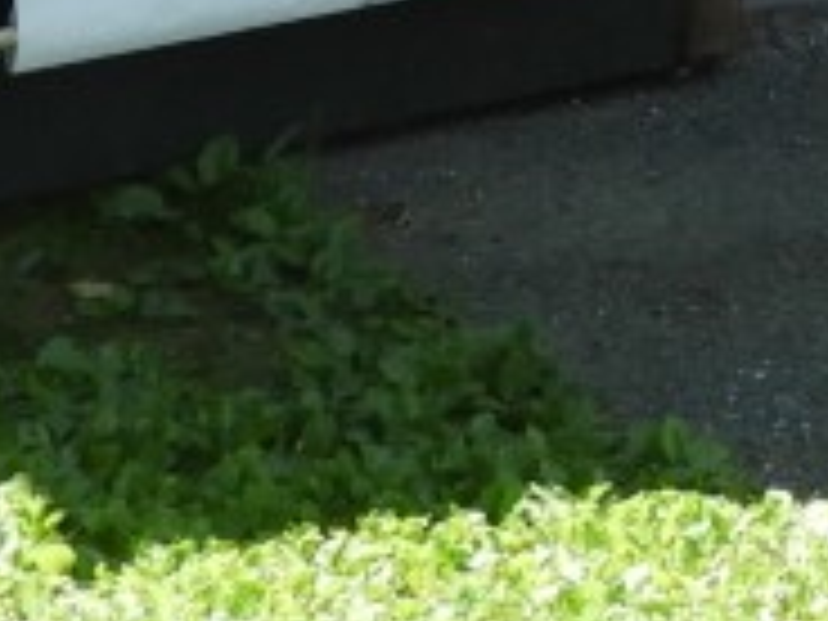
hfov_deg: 5.0
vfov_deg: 3.7
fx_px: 9376
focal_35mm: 392
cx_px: 1746
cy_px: -1359
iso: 100
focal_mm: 9
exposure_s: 1/250
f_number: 4
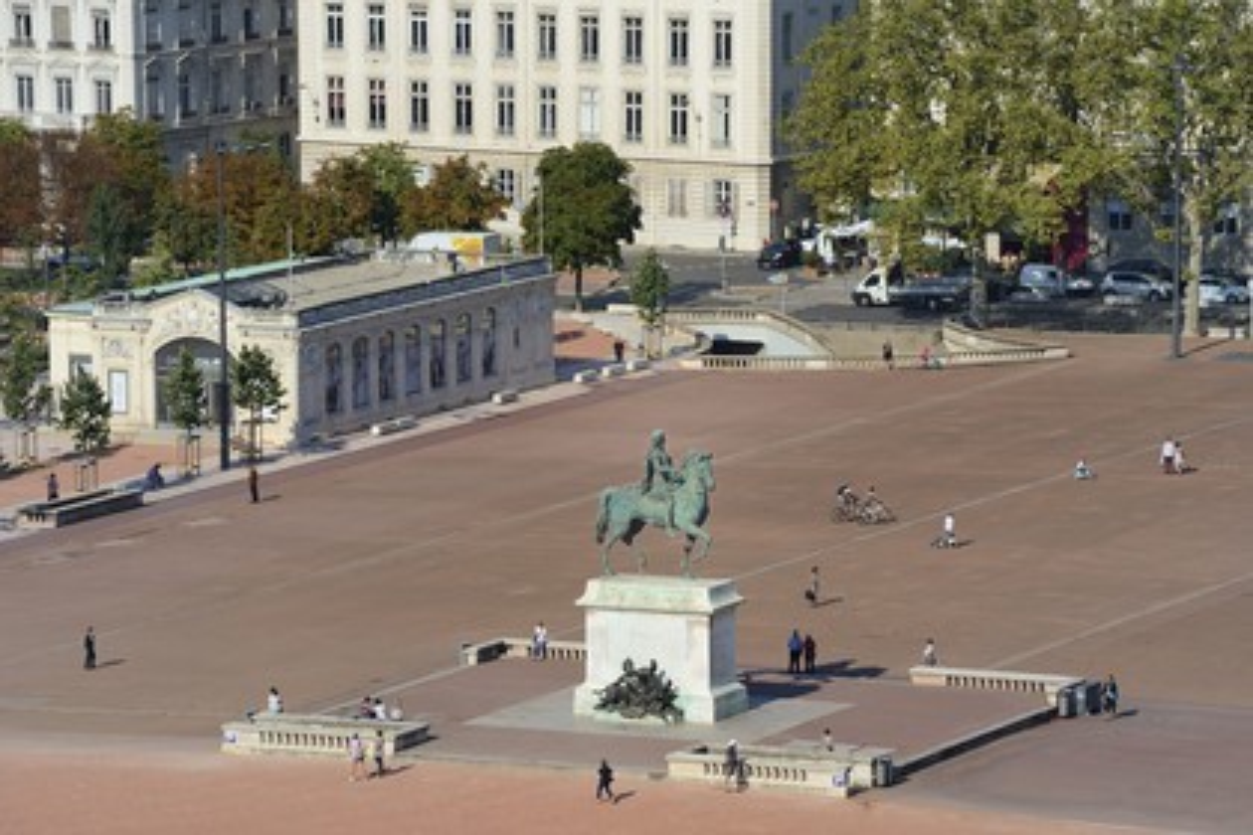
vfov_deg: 6.9
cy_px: 418
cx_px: 626
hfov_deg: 10.3
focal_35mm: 200
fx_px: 6961
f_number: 13
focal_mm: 200
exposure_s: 1/200
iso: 100
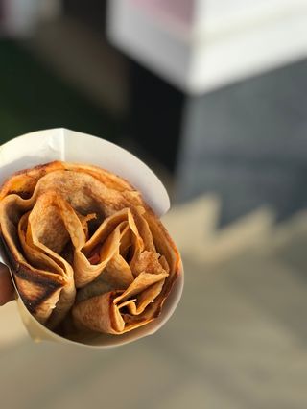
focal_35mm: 57
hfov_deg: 25.7
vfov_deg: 33.8
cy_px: 204
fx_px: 673
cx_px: 154
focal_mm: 6.6
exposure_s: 1/282
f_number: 2.8
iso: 20
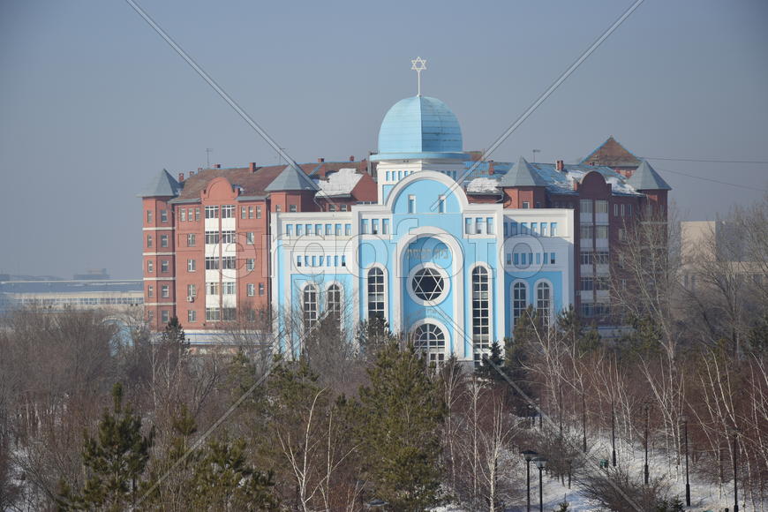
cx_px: 384
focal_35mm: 128
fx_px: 2720
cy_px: 256
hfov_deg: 16.1
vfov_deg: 10.8
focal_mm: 85
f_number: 6.3
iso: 100
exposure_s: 1/640
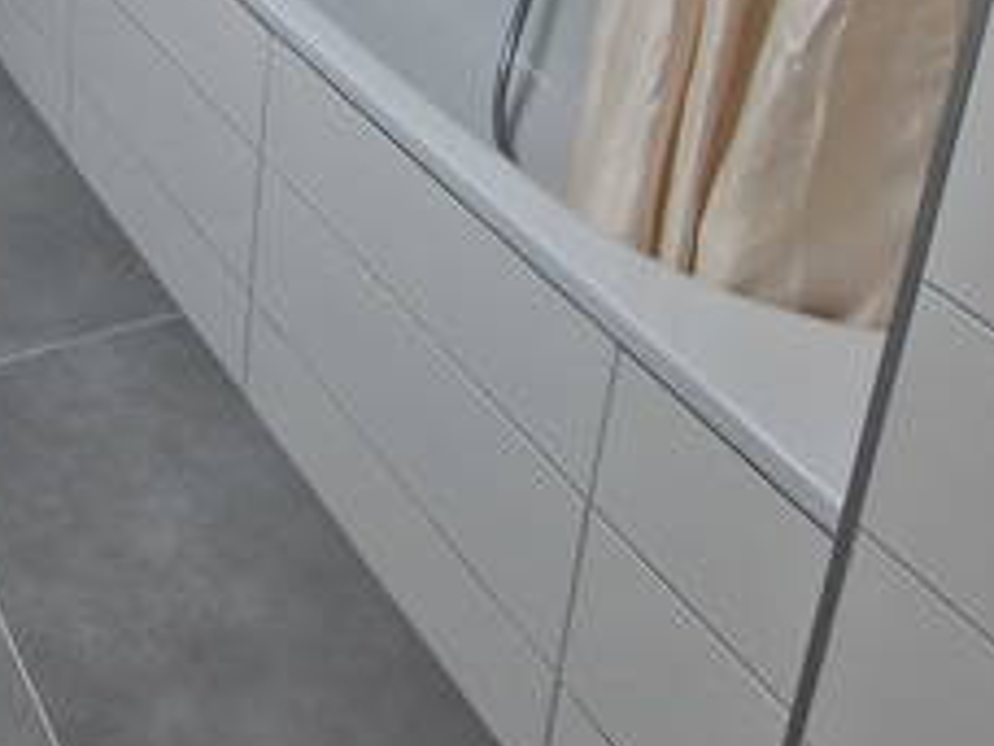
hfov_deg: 36.1
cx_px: -83
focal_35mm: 45
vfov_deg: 25.7
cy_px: -314
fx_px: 1292
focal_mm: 2.2
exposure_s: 1/60
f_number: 2.2
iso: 250
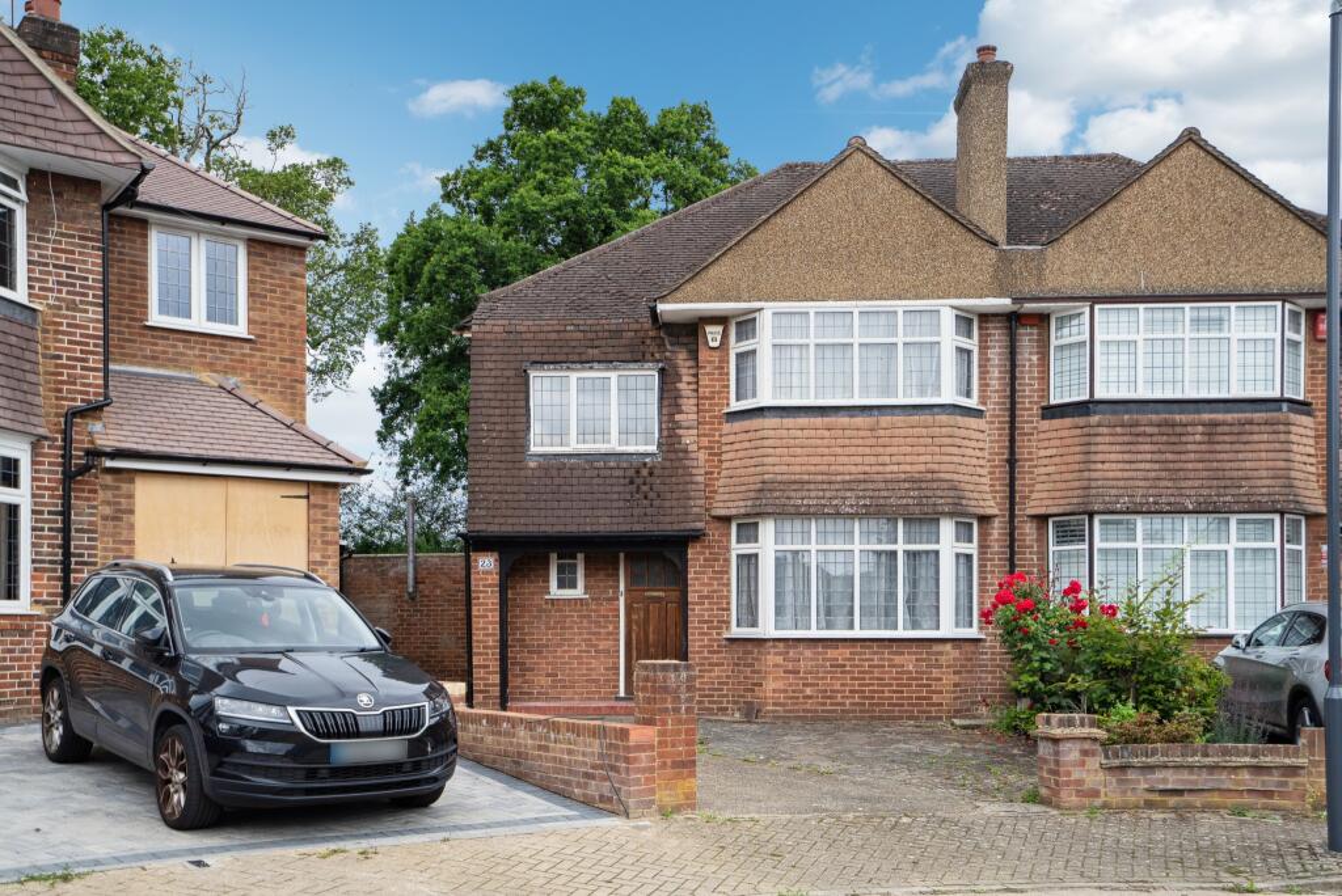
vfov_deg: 37.9
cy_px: 448
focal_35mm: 35
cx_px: 671
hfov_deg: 54.4
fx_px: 1305
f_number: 5.6
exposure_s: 1/800
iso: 640
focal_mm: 35
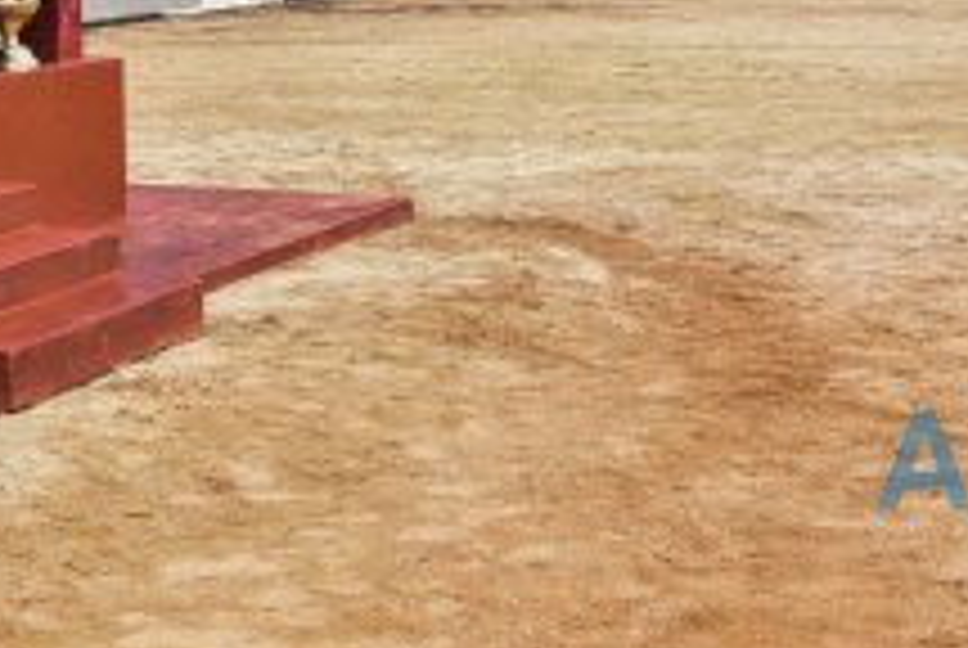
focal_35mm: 89
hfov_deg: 22.8
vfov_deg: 14.8
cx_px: 340
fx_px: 2396
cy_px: -158
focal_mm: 32
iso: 200
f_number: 6.3
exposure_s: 1/125
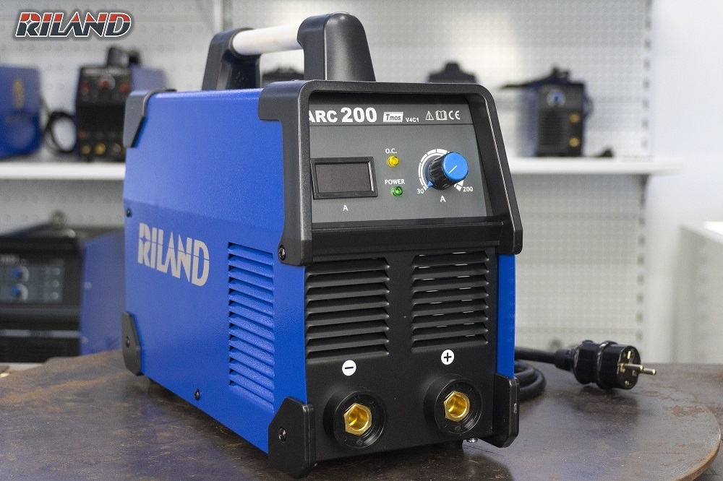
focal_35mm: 57
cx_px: 362
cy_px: 240
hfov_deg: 35.1
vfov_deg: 23.8
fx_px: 1144
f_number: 5.6
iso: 2000
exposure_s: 1/160
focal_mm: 38
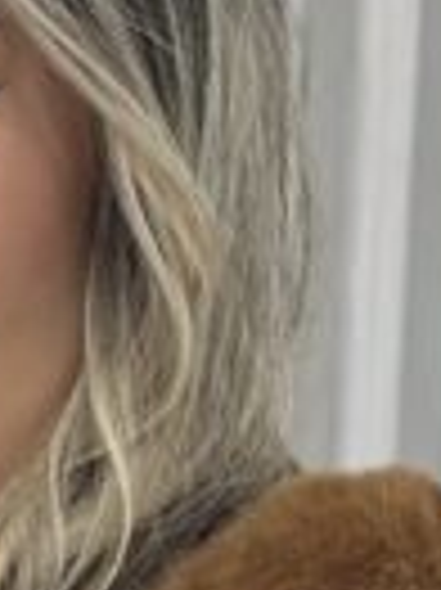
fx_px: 9358
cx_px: -220
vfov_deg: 3.6
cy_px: 1250
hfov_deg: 2.7
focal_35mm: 550
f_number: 2.8
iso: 125
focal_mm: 9
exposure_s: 1/120
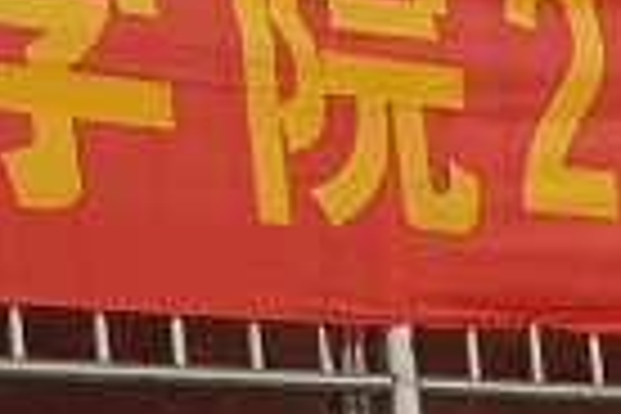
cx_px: 1433
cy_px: 749
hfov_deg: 9.9
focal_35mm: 185
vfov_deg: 7.2
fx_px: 3191
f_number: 11
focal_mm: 40
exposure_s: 1/250
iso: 640
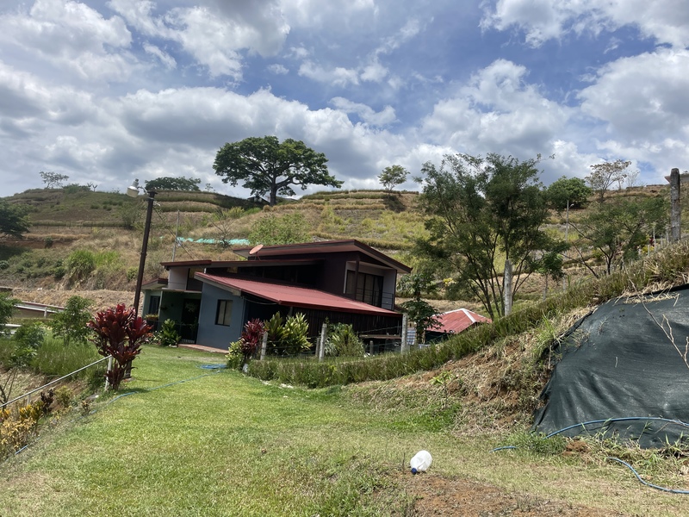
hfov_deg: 67.3
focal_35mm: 26
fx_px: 518
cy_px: 258
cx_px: 344
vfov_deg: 53.1
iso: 32
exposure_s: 1/4831
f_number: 1.6
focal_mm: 4.2
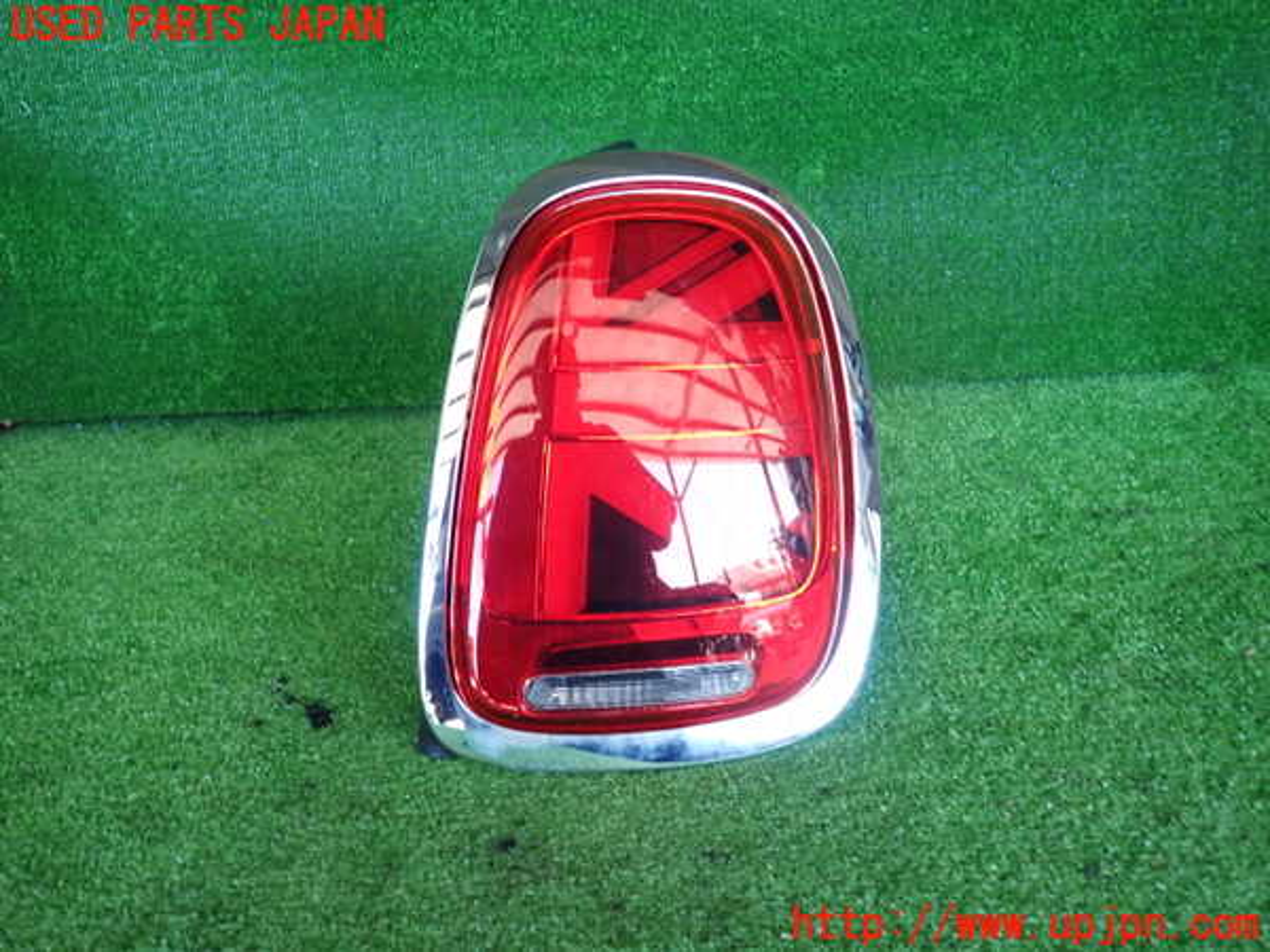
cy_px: 476
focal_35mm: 25
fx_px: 917
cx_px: 635
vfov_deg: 54.9
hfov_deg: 69.4
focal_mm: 4.5
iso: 200
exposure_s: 1/80
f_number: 2
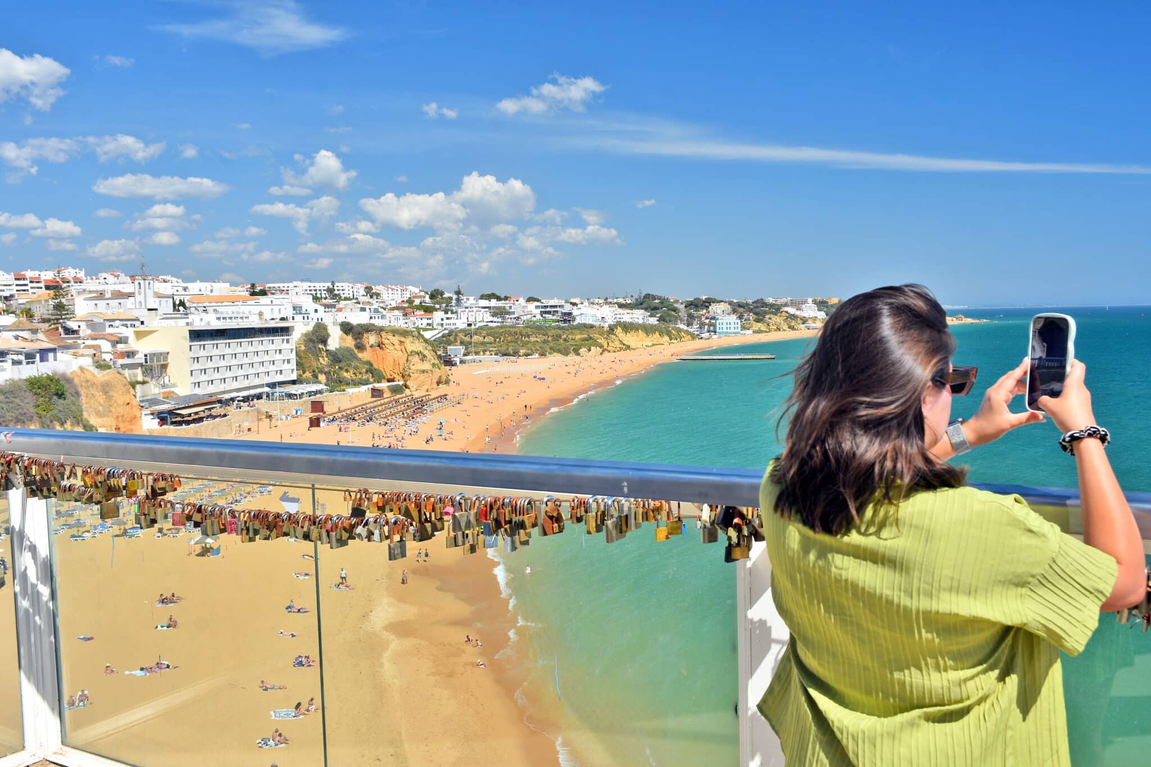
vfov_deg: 38.4
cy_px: 384
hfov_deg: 55.1
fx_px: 1103
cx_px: 576
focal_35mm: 34
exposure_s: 1/200
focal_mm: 23
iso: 100
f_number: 8
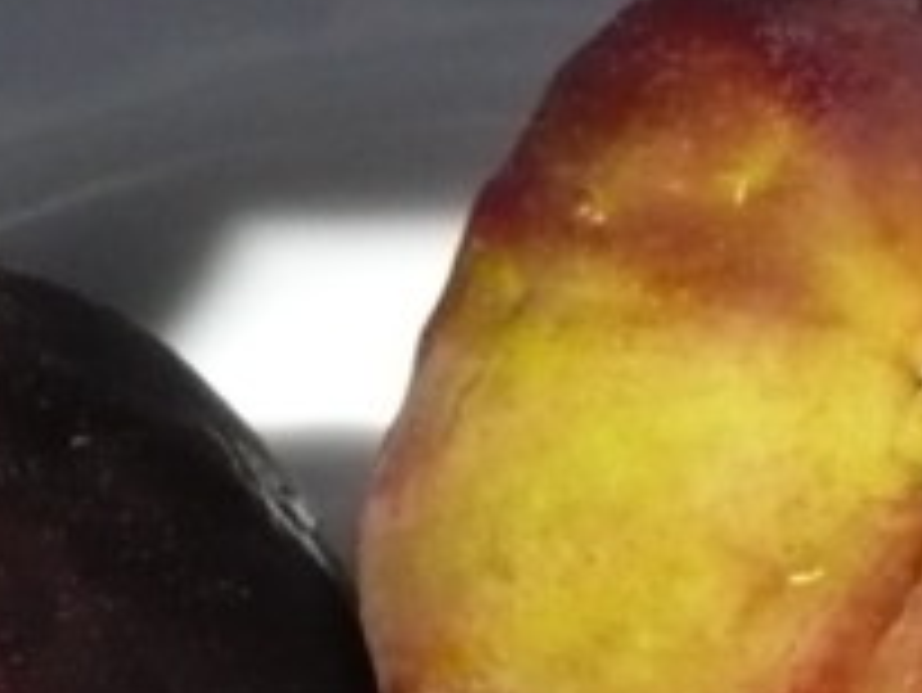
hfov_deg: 12.0
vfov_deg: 8.7
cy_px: 1296
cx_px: 472
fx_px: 4371
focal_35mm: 164
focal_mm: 5.8
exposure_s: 1/800
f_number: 8
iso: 400
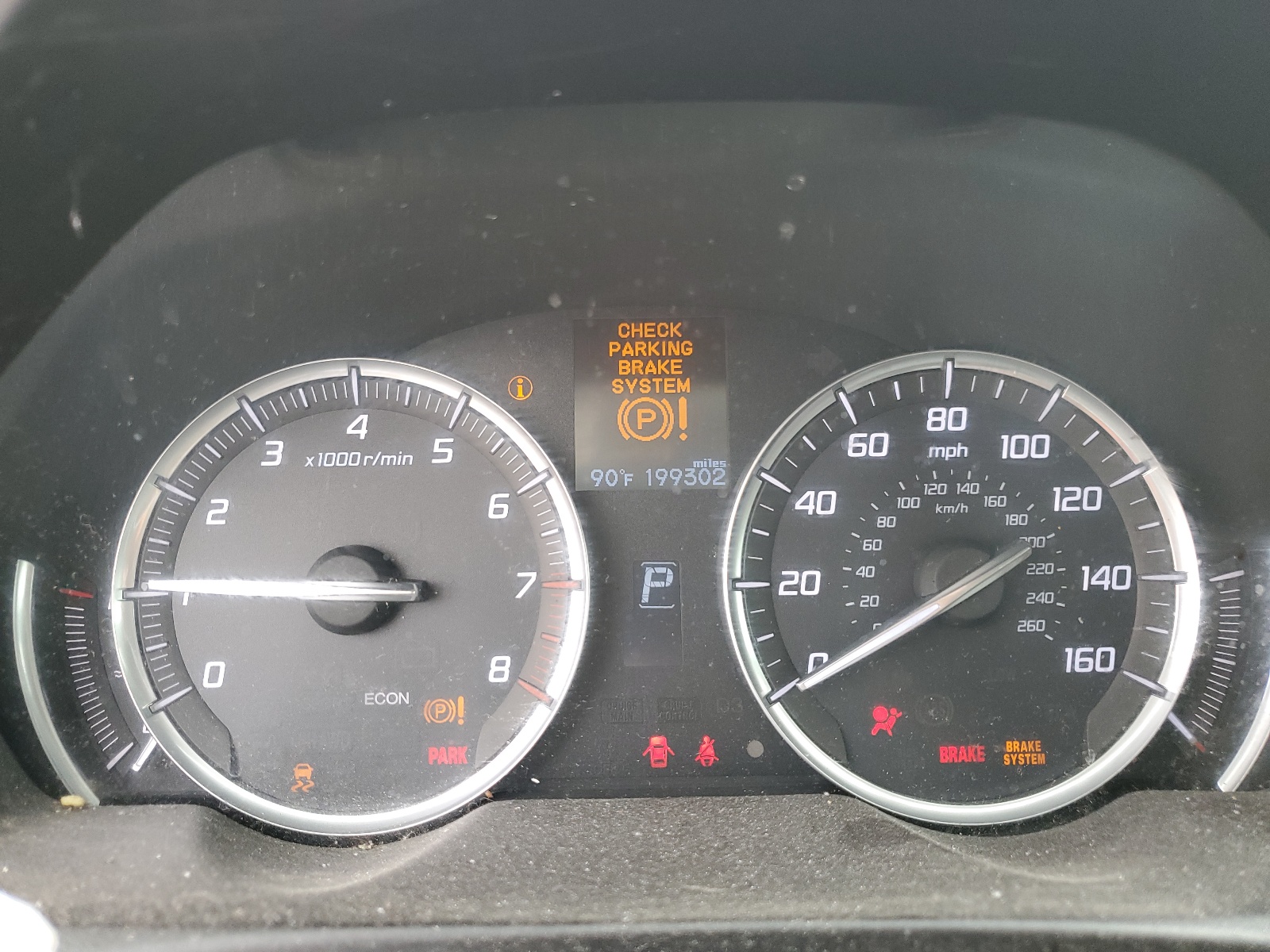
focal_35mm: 26
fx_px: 954
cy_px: 476
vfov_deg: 53.1
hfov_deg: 67.3
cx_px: 635
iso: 89
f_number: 1.5
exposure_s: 1/120
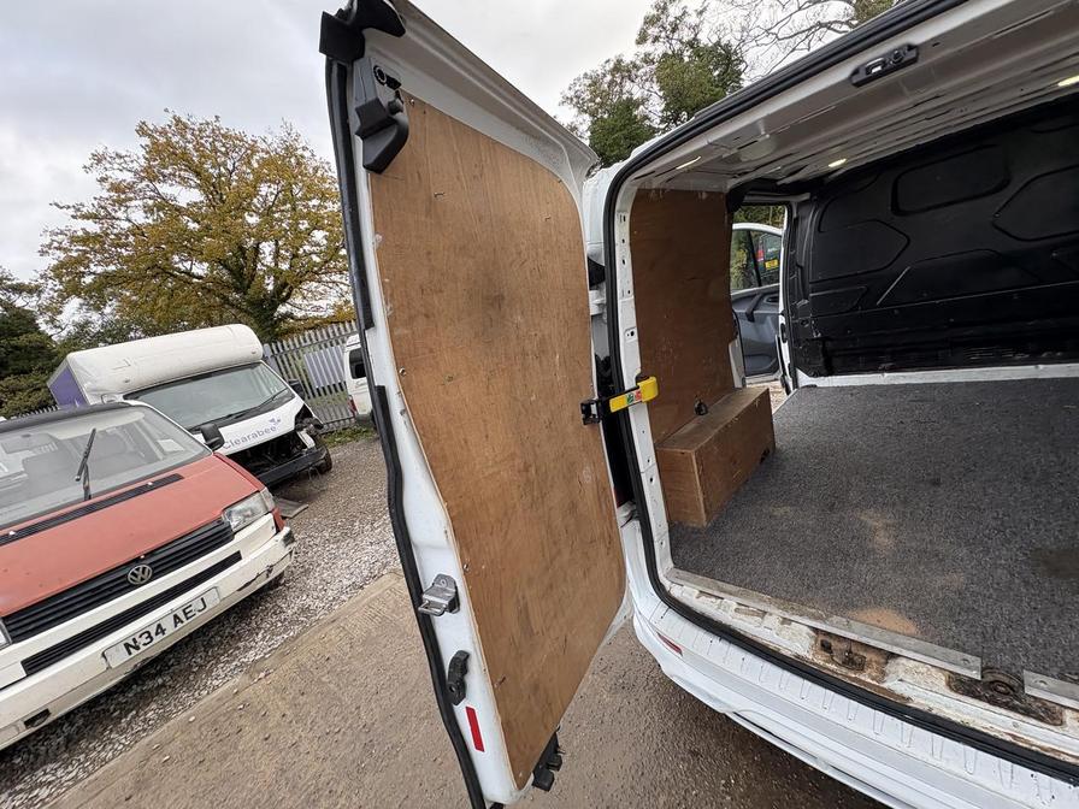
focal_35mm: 14
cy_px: 404
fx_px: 436
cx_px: 540
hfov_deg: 102.1
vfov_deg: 85.7
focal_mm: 2.22
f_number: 2.2
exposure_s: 1/154
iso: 50
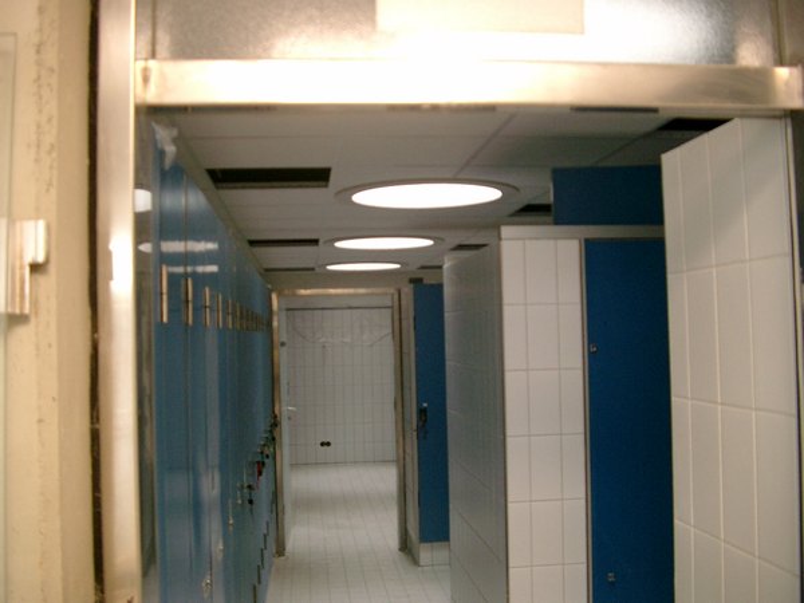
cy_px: 302
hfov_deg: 50.1
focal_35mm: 37
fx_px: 859
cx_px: 402
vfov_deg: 38.7
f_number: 2.6
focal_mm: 7.6
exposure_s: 1/30
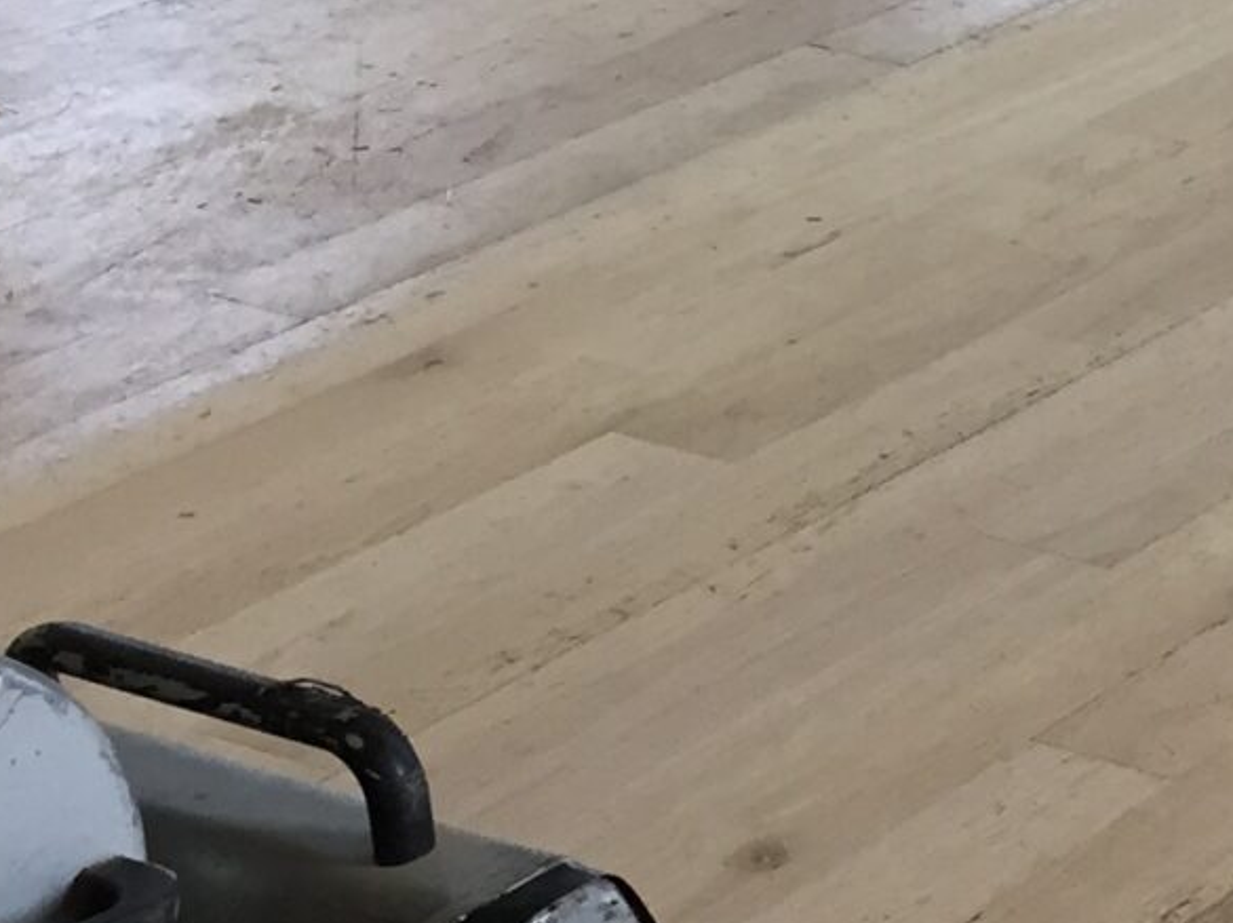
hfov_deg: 14.1
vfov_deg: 11.7
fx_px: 4521
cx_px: 2066
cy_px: 499
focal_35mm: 127
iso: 32
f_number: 2.2
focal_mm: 4.15
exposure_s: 1/30
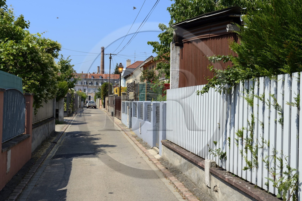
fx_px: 403
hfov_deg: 41.1
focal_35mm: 48
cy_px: 100
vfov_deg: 28.1
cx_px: 151
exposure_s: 1/200
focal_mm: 48
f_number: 13
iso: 200
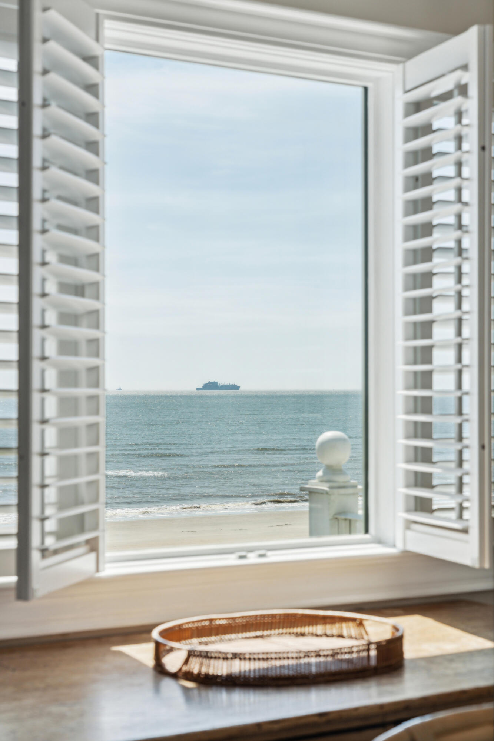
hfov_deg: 20.0
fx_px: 1400
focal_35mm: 68
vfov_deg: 29.7
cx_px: 247
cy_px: 370
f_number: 8
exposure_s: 1/1000
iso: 400
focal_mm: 68
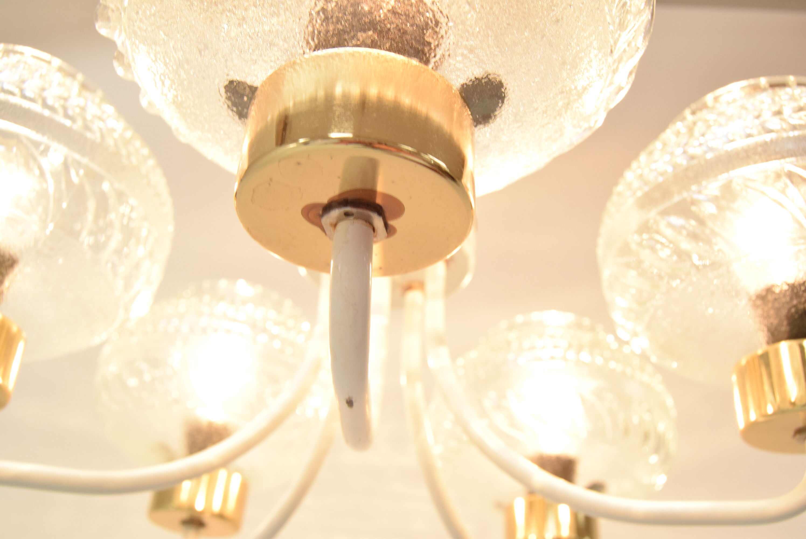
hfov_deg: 55.1
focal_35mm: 34
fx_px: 773
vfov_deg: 38.4
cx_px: 403
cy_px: 270
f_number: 7.1
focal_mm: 23
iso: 1600
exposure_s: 1/200
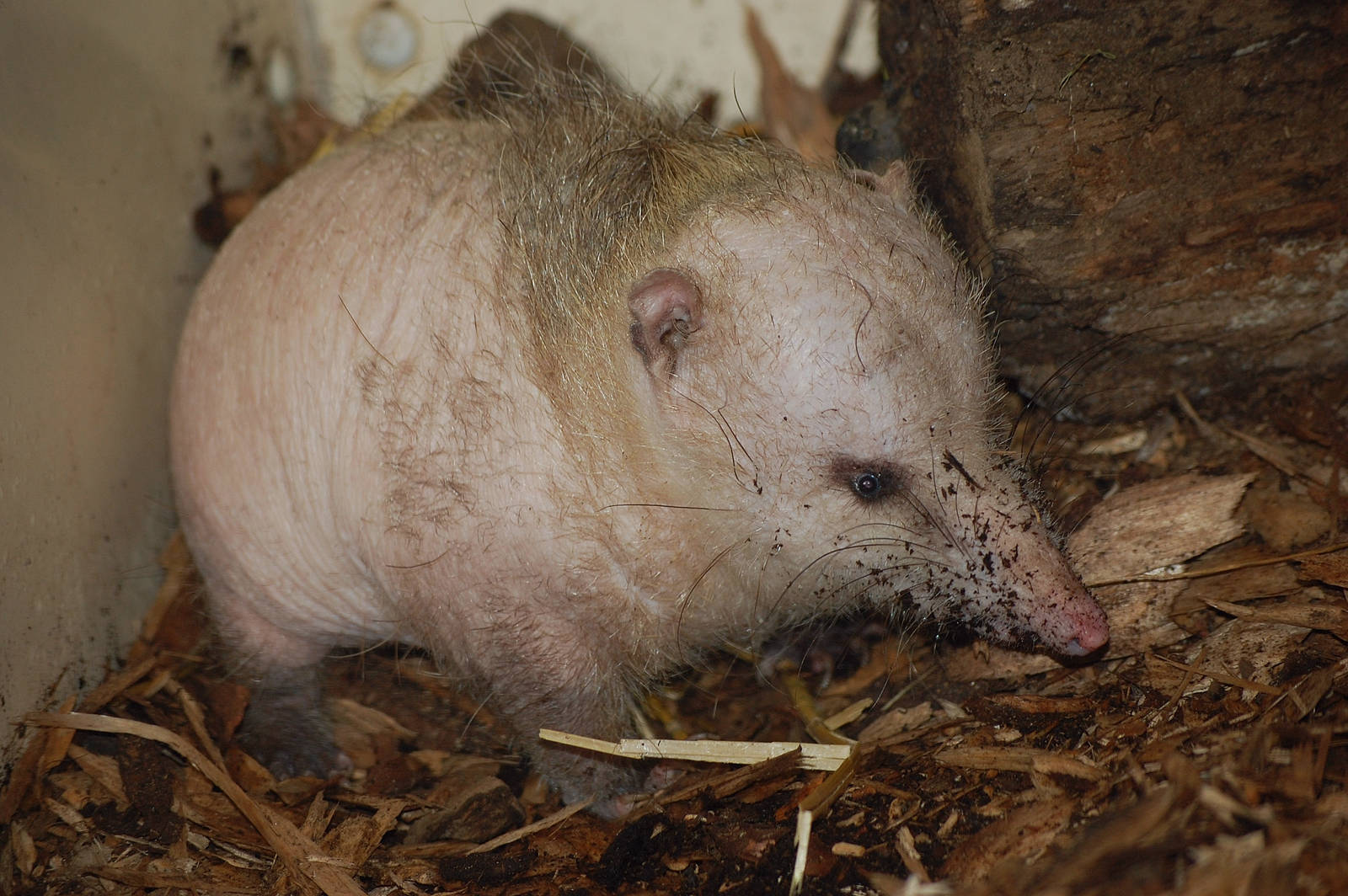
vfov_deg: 9.0
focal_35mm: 153
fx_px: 5724
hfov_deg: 13.4
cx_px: 674
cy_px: 448
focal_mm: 102
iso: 400
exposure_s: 1/60
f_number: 4.8
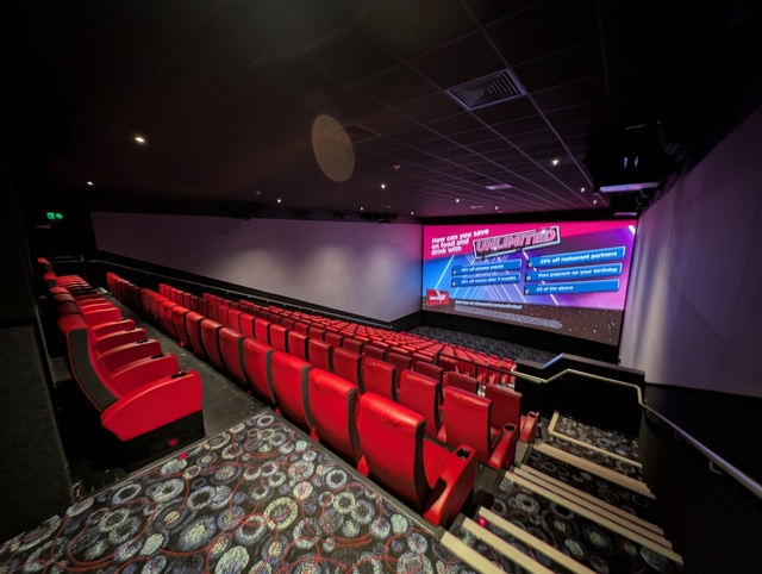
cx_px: 381
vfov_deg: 94.6
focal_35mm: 12
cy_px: 287
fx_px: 265
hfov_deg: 110.5
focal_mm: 2.23
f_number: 1.95
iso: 95
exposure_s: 1/2.07
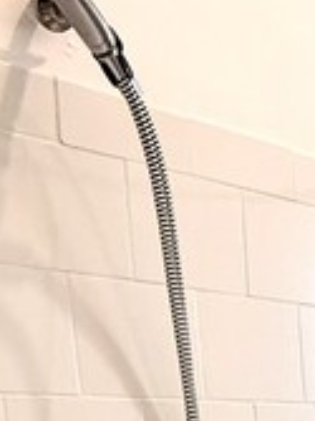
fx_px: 1020
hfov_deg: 16.5
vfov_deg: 20.0
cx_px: 418
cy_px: 640
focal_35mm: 84
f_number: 2.2
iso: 125
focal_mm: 2.22
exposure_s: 1/120
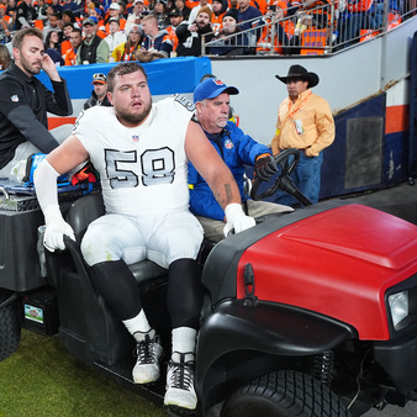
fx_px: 613
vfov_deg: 37.6
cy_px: 208
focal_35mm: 45
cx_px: 120
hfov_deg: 36.9
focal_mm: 35
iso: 3200
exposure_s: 1/2000
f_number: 3.2
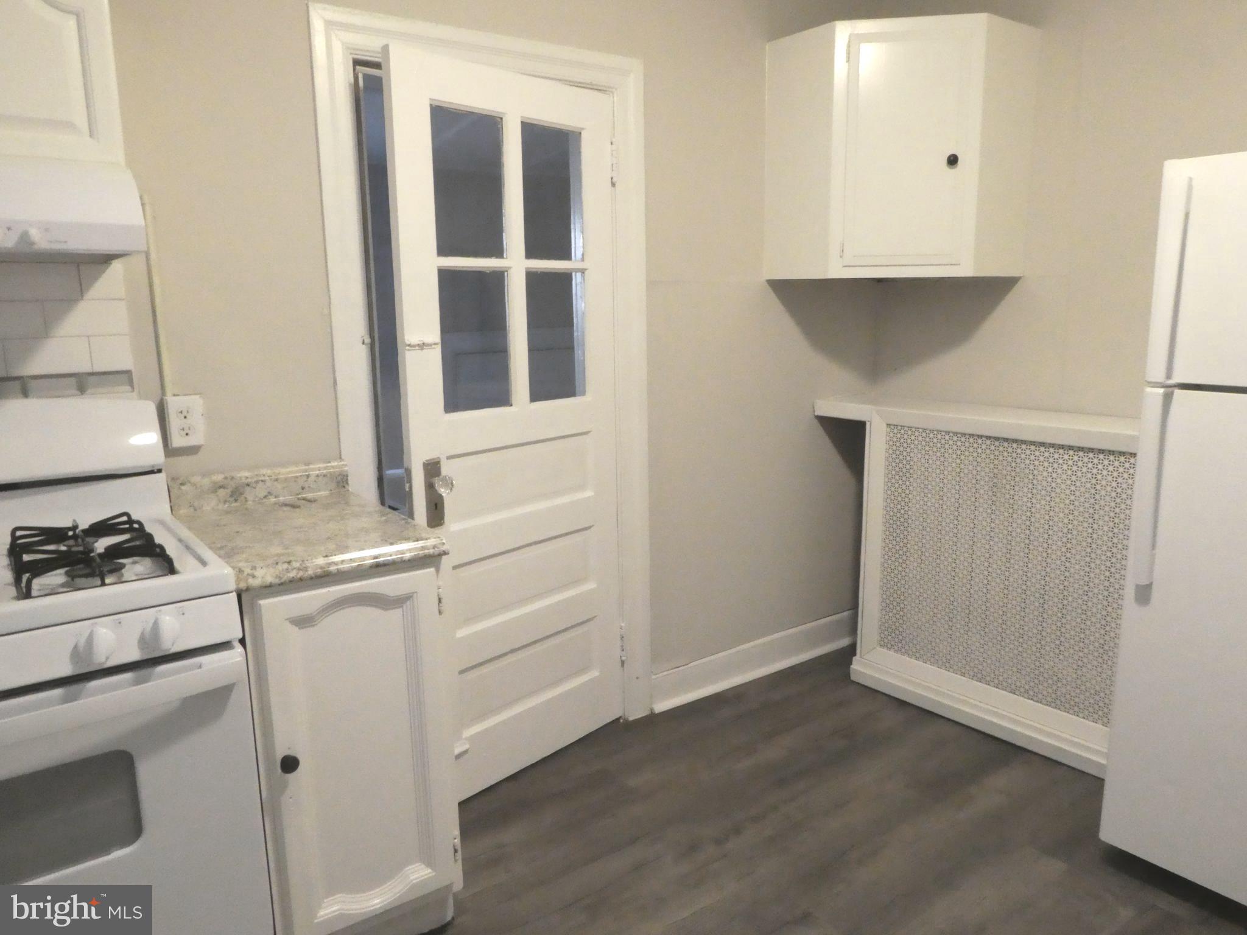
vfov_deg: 56.8
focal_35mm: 24
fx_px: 865
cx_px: 624
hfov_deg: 71.6
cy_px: 468
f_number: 5.6
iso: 1600
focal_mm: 4.3
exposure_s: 1/30
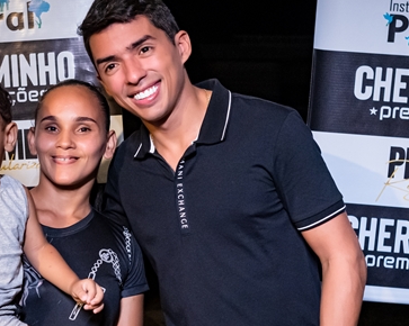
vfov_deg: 22.0
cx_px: 118
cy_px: 220
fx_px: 835
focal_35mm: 69
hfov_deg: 27.3
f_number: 2.8
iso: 2500
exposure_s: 1/250
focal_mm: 24
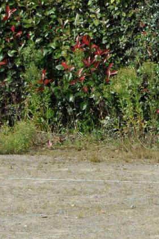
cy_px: 117
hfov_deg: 3.6
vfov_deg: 5.4
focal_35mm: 384
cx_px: 158
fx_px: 2540
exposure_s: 1/250
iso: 80
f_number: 4.4
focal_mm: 29.7
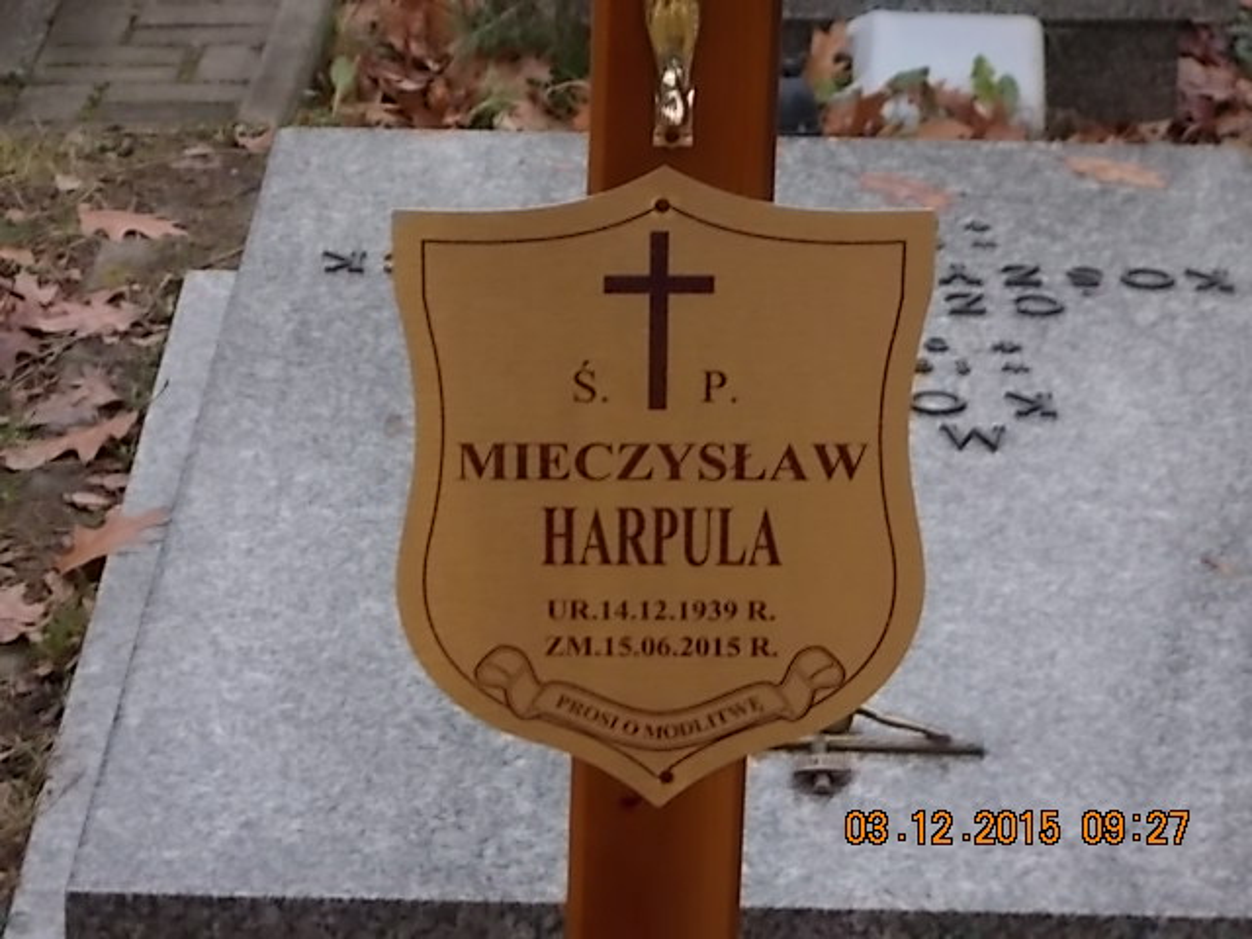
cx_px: 626
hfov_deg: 15.2
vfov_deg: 11.4
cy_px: 470
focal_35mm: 130
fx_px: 4702
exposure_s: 1/50
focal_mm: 23
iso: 200
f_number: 6.5
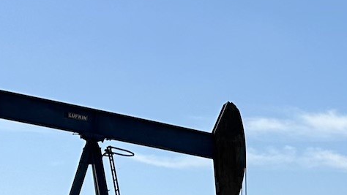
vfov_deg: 10.3
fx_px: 1040
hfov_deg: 17.0
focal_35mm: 113
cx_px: 531
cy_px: 305
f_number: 1.78
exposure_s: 1/8929
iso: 80
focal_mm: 6.86
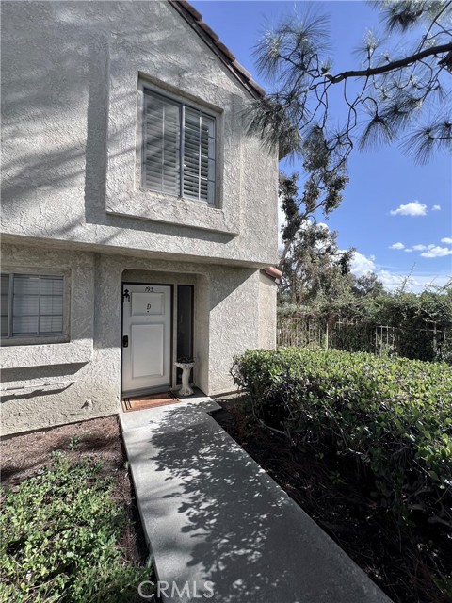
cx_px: 226
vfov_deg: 106.2
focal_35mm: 13
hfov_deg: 89.9
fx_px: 226
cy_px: 302
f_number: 1.8
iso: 32
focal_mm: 1.57
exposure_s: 1/943
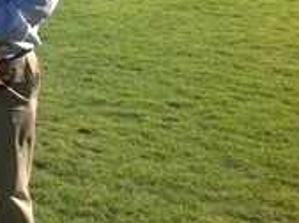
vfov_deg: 15.2
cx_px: -78
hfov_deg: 19.6
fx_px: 802
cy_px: -56
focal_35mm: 93
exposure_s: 1/916
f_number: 2.4
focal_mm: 4.28
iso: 50
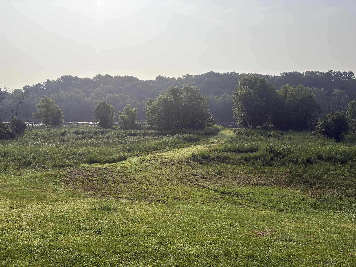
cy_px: 134
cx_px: 178
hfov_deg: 67.3
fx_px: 267
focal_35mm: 26
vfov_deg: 53.1
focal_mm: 5.96
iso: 50
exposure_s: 1/8850
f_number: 1.6
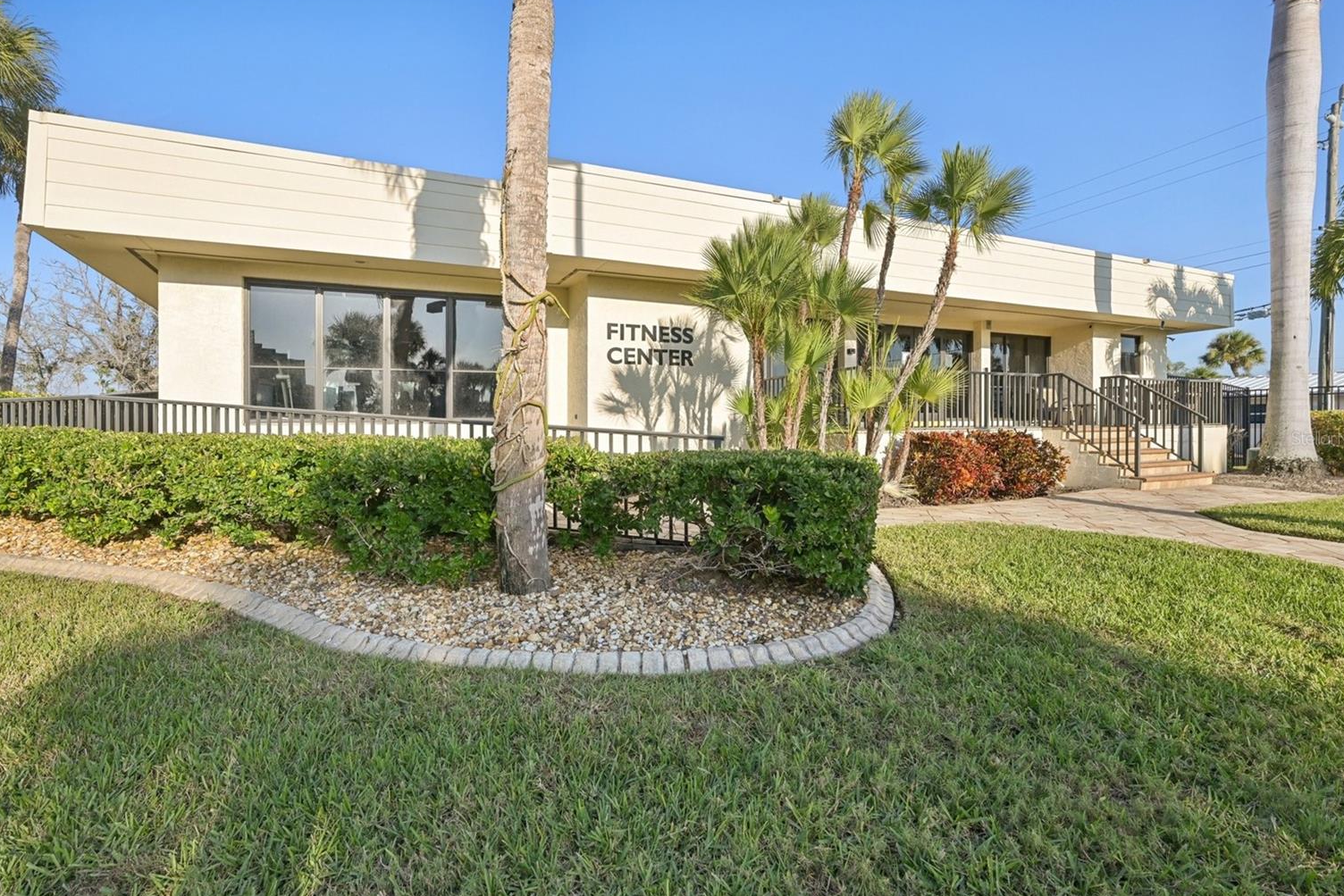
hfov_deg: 93.3
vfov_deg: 70.4
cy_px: 438
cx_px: 656
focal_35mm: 17
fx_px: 635
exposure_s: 1/1000
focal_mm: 16
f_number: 8
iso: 400
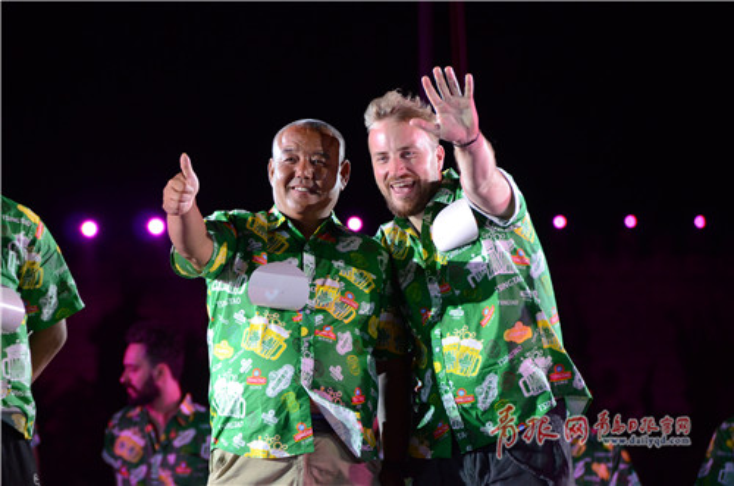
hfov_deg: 8.1
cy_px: 243
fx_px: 5188
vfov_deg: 5.4
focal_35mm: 255
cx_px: 367
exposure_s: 1/400
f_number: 5.6
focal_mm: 170
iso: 2000
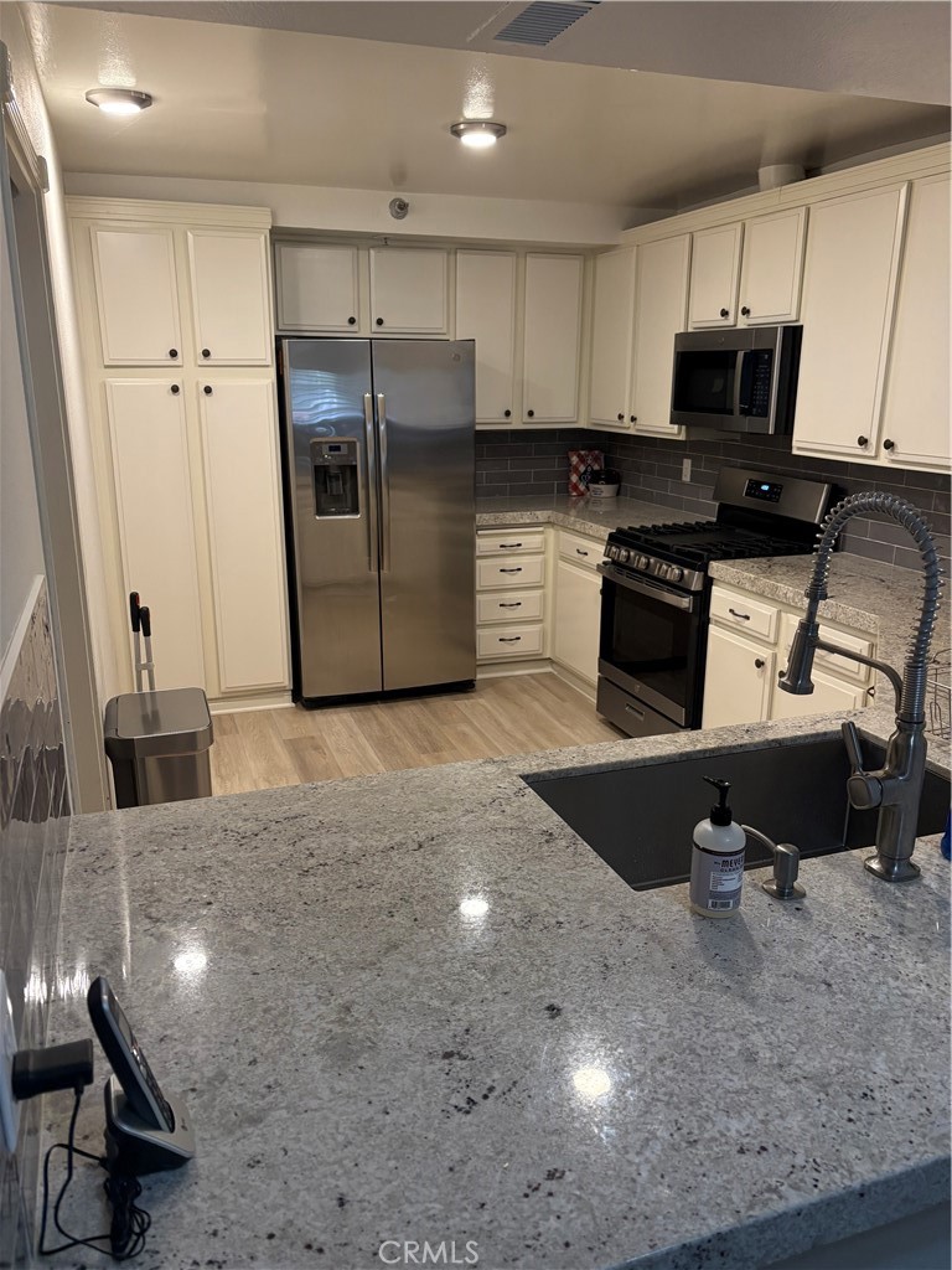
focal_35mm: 26
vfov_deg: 67.3
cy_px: 635
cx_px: 476
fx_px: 953
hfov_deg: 53.1
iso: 200
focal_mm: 5.96
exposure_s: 1/120
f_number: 1.6
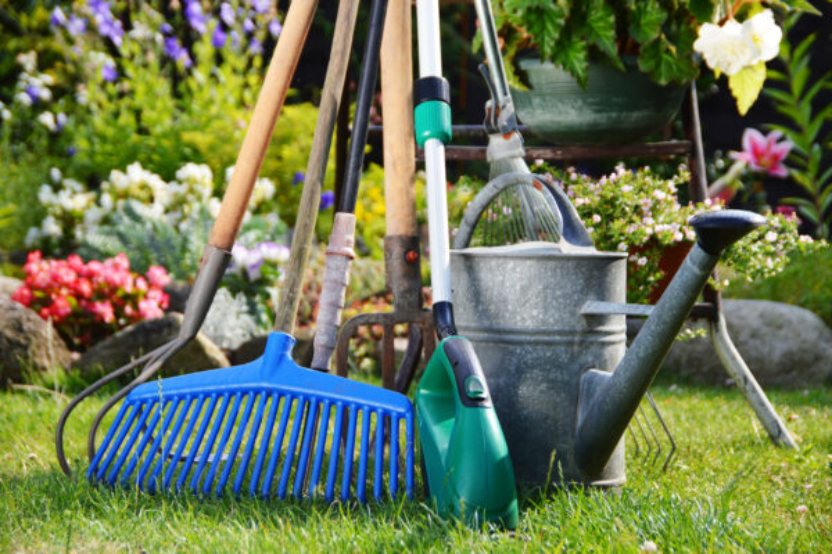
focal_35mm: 93
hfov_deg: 21.9
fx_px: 2149
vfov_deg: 14.7
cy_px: 277
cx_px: 416
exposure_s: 1/400
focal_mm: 62
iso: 100
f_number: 5
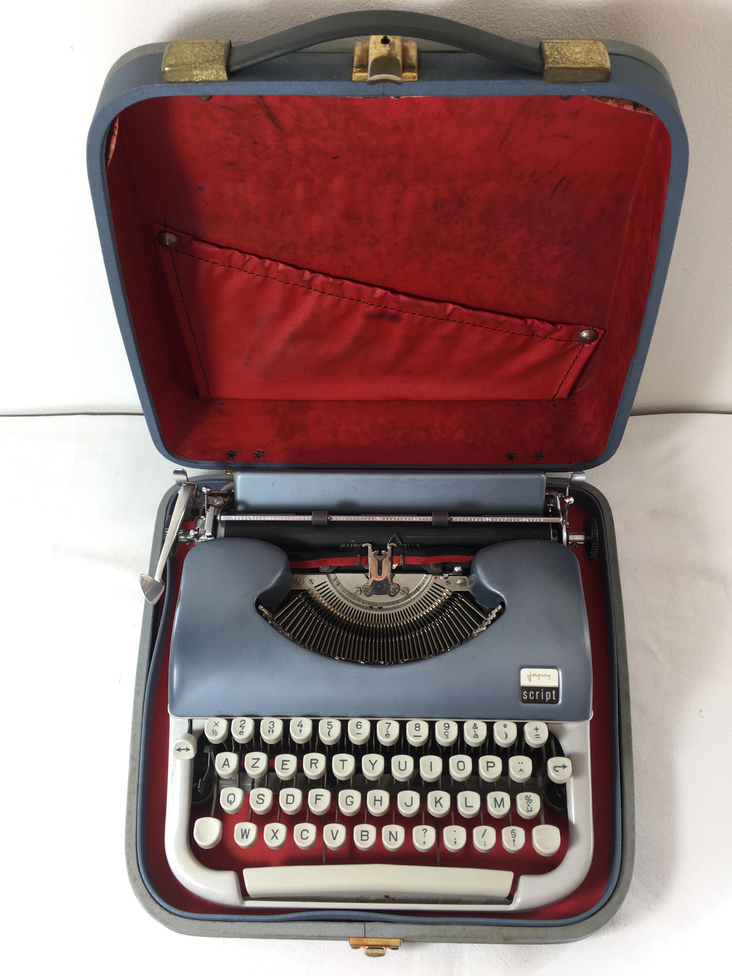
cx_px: 366
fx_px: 818
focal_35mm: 29
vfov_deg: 61.7
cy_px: 488
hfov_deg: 48.2
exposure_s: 1/50
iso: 32
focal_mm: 4.15
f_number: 2.2
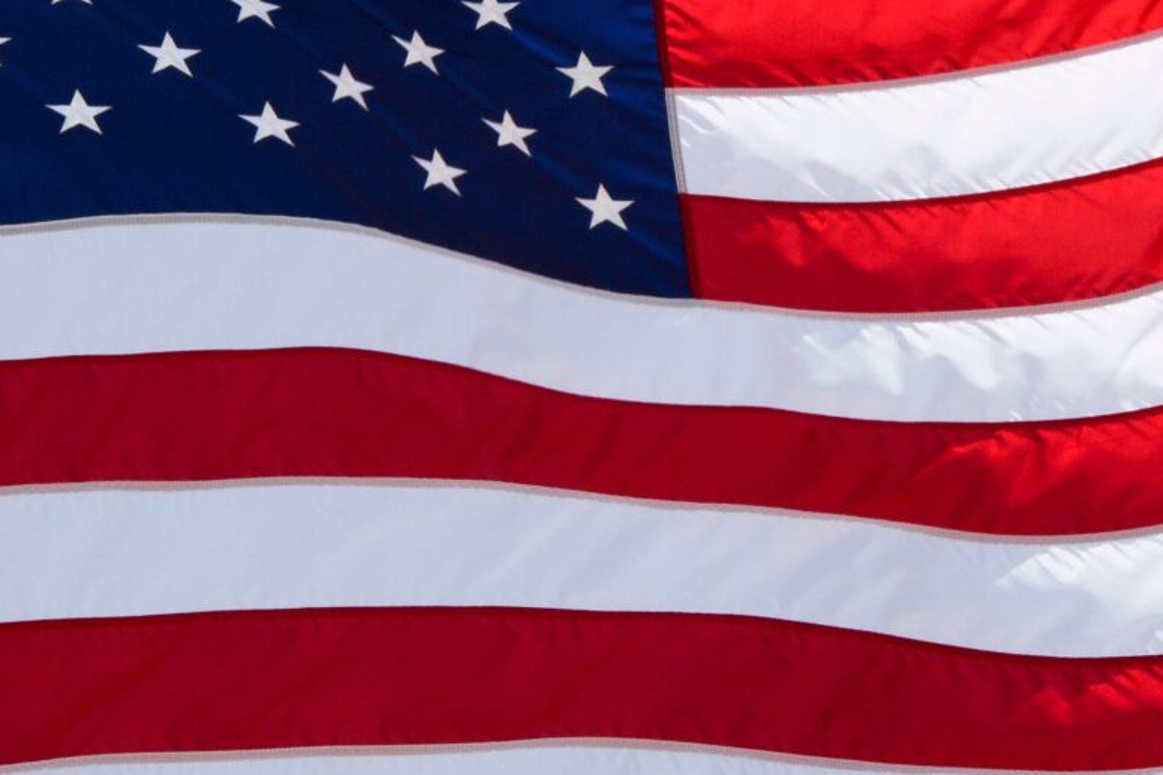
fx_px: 3197
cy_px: 164
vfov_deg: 13.8
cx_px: 644
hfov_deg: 20.6
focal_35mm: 99
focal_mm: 20
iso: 200
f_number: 11
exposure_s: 1/500
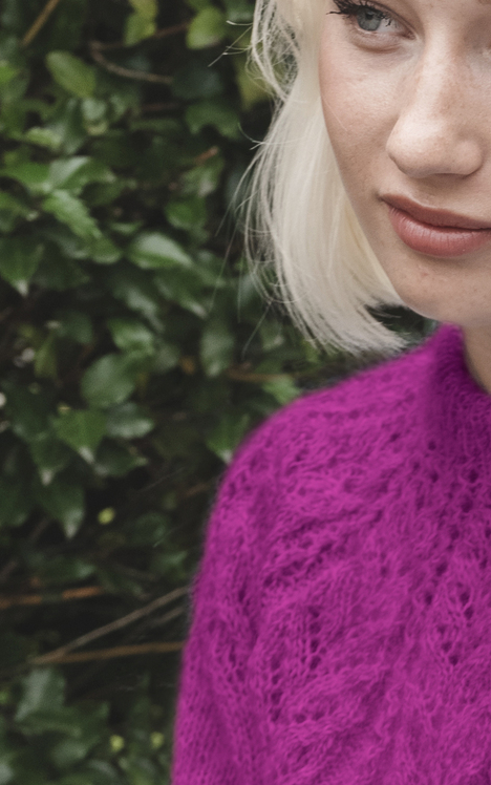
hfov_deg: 8.8
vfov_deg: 14.1
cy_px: 973
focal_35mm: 143
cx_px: 838
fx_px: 3059
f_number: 5
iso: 800
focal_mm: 35
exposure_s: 1/200
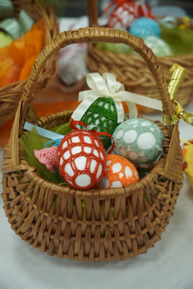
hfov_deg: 25.3
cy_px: 144
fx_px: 431
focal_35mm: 54
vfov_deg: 37.2
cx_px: 96
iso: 1000
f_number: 4
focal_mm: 35.7
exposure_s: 1/200
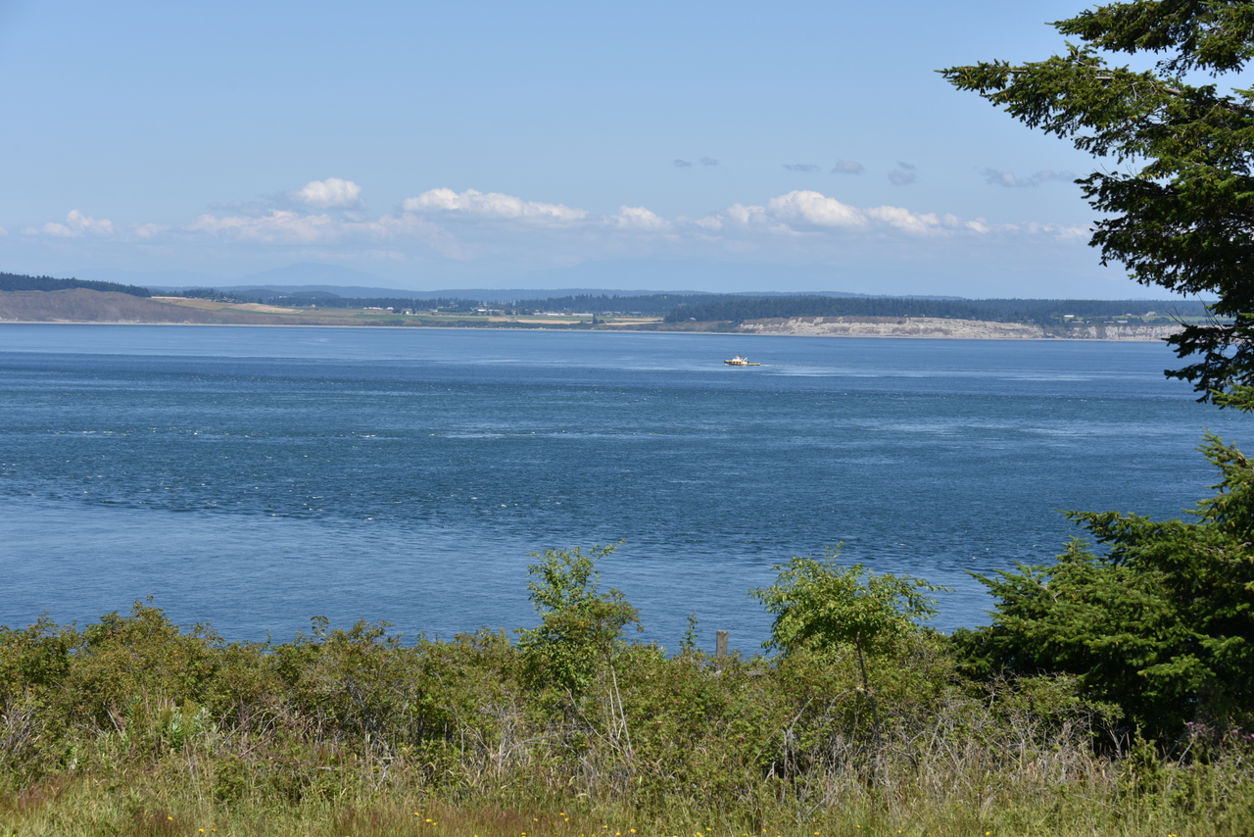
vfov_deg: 16.7
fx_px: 2857
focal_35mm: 82
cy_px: 418
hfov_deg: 24.8
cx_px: 627
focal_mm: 82
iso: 100
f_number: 9
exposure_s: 1/320
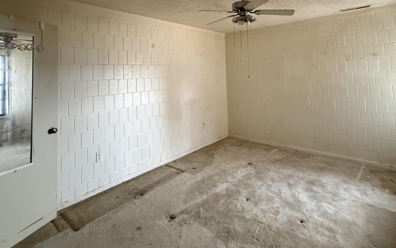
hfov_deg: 84.9
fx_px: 216
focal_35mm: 20
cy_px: 62
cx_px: 215
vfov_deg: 56.6
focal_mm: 2.22
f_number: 2.2
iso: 800
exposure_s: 1/60
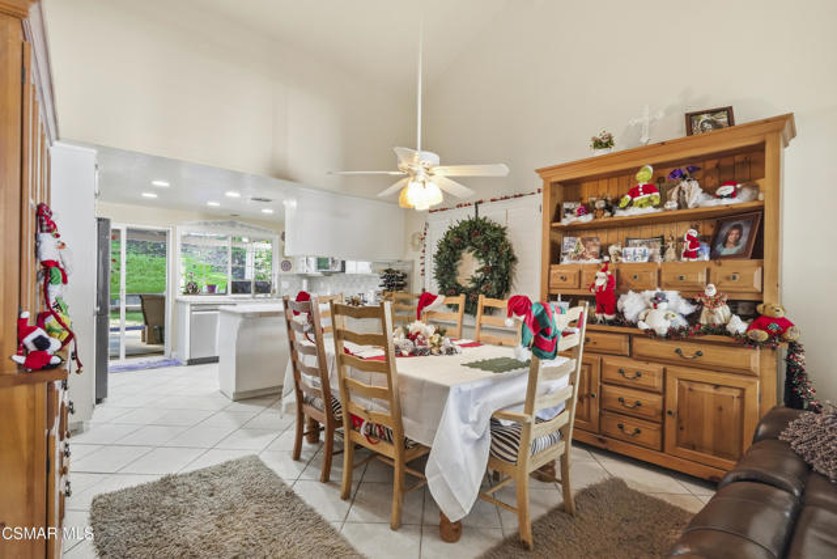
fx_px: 372
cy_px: 280
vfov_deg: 73.8
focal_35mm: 16
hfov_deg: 96.7
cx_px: 418
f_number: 8
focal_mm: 16
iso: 10000
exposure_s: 1/30
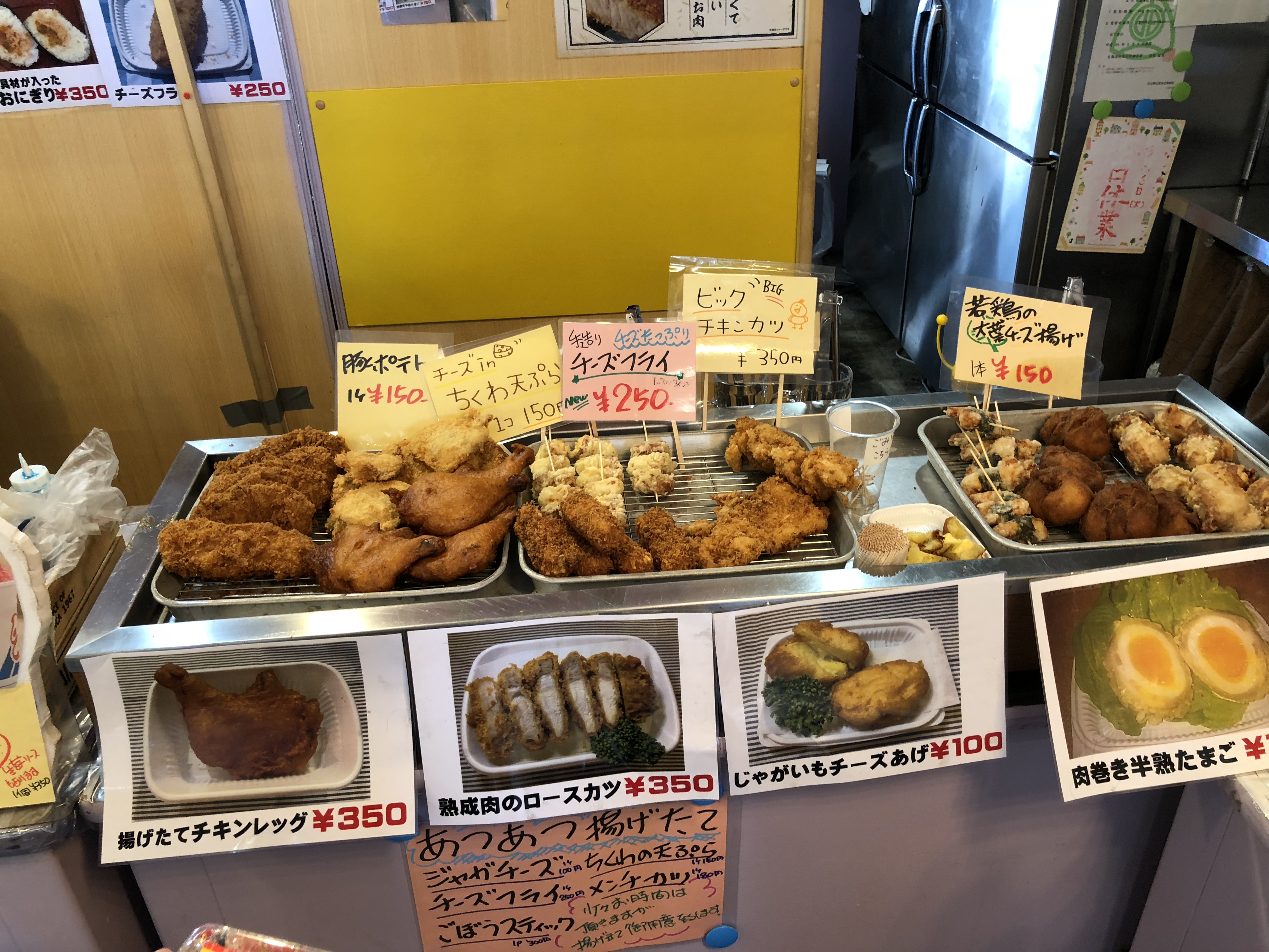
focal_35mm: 28
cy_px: 476
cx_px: 634
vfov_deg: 49.7
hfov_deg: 63.4
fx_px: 1026
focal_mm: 4
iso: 40
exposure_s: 1/17
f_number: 1.8
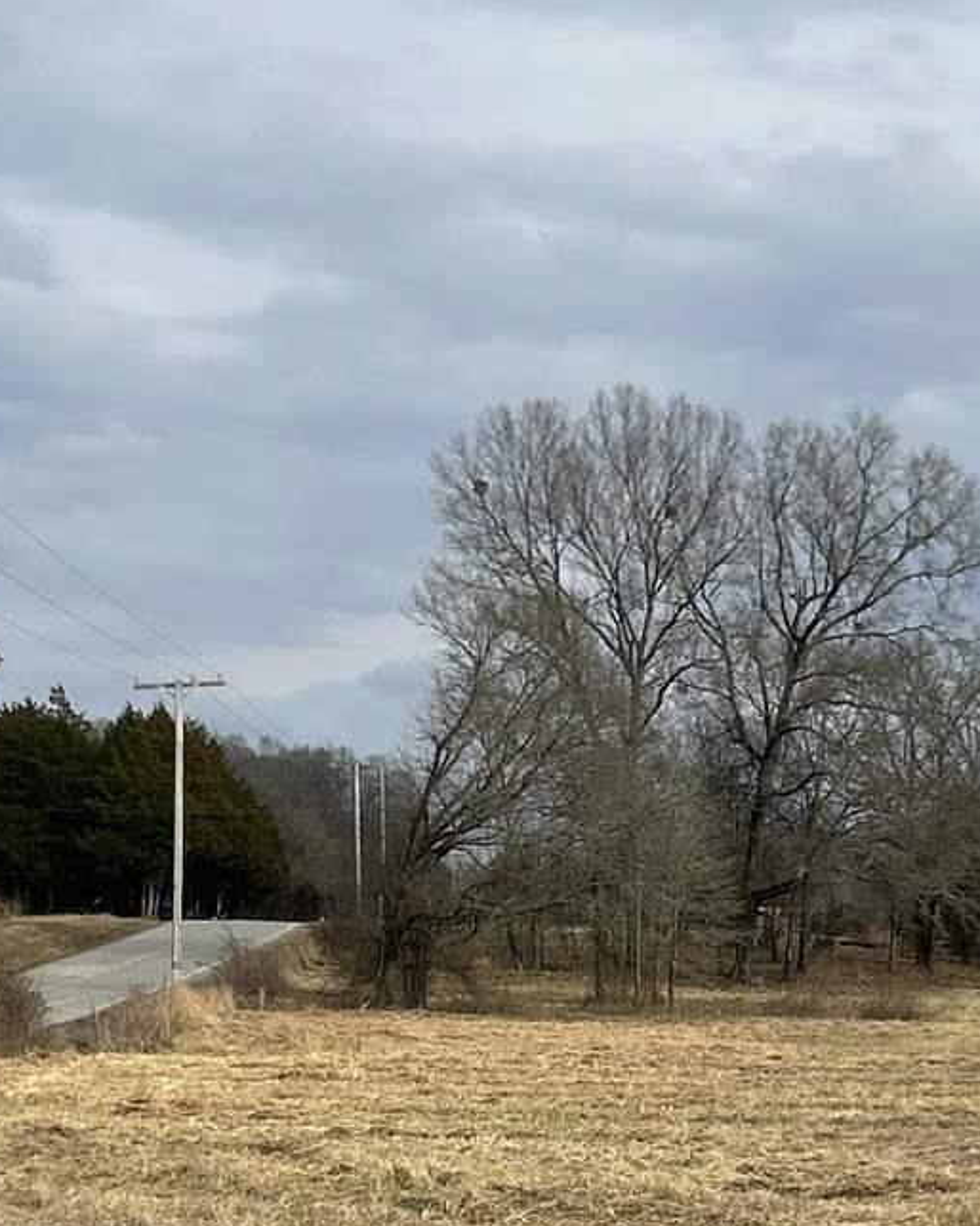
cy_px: 1037
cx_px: 797
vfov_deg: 20.7
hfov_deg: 16.7
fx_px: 3301
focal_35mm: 91
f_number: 1.5
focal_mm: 5.7
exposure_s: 1/5882
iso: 50
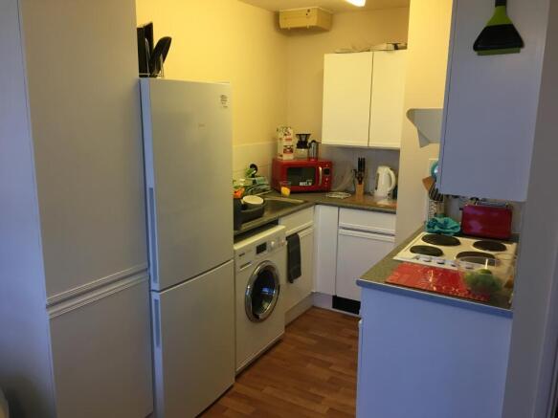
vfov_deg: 48.2
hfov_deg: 61.7
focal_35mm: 29
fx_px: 467
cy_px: 209
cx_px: 279
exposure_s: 1/33
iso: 80
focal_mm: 4.15
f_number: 2.2
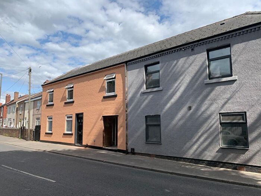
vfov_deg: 53.1
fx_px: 196
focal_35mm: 26
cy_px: 98
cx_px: 130
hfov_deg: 67.3
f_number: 1.8
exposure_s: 1/2309
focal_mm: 4.25
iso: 25
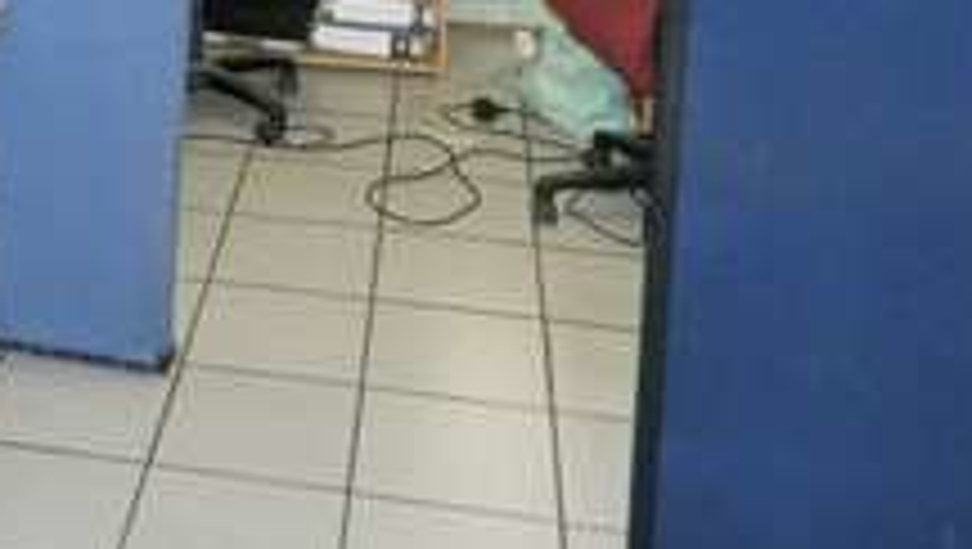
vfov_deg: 17.5
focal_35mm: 63
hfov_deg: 31.4
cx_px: 63
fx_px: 1625
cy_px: -241
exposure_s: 1/30
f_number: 3.1
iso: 200
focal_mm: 4.5
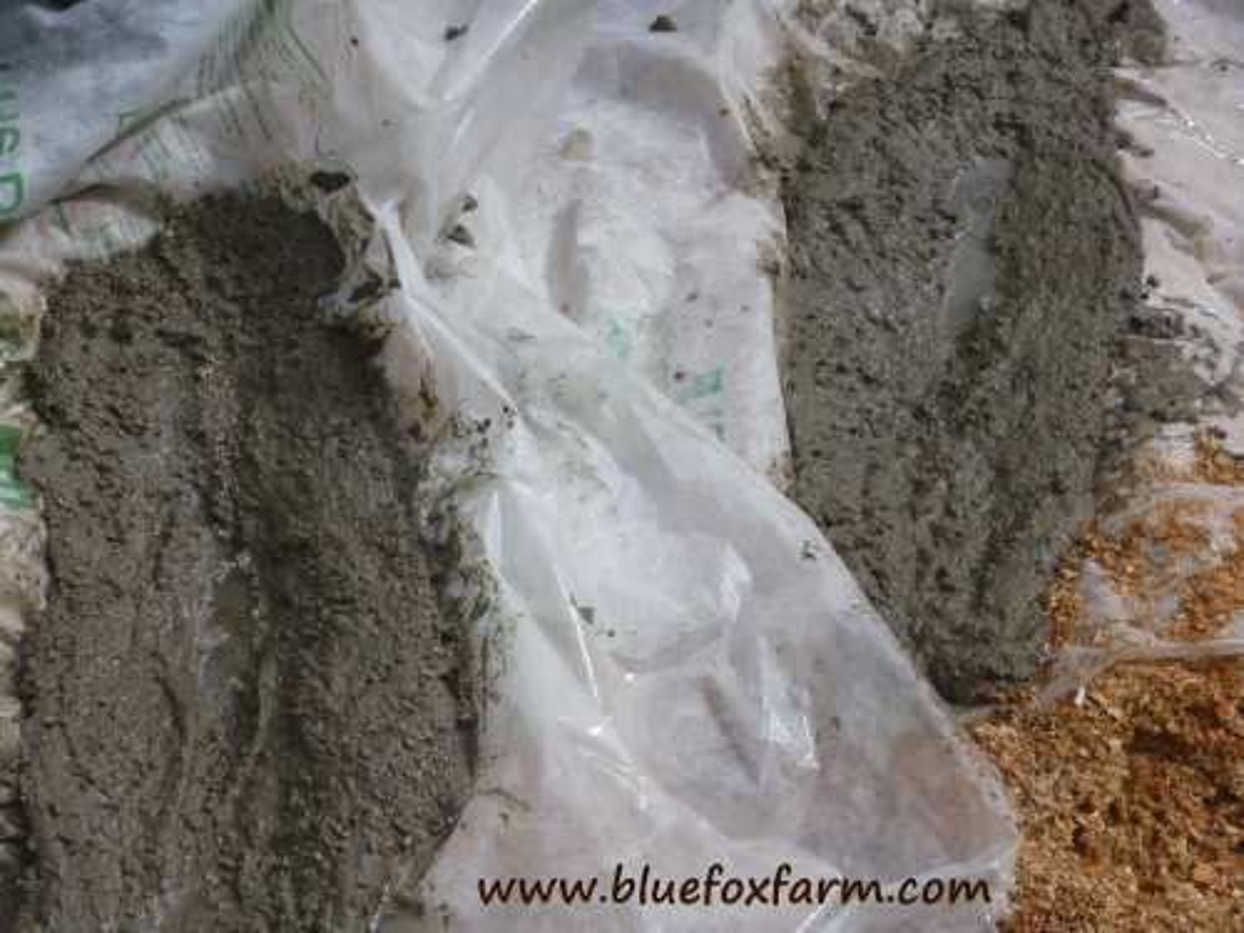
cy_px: 466
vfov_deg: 21.3
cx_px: 622
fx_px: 2480
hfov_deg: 28.2
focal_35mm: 69
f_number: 4.5
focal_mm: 12.3
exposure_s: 1/400
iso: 100
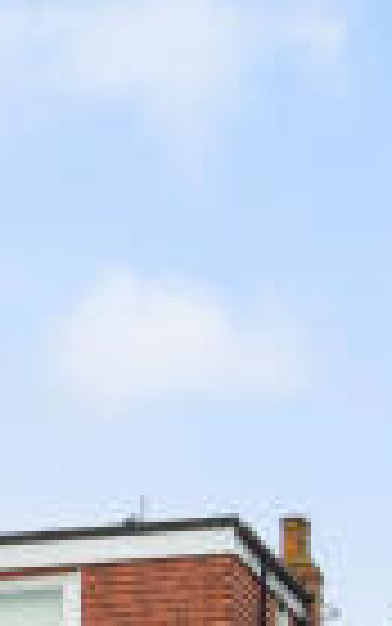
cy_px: 448
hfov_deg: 4.6
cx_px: -1888
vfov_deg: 9.6
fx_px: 3722
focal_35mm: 218
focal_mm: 29
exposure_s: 1/125
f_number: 8
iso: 400
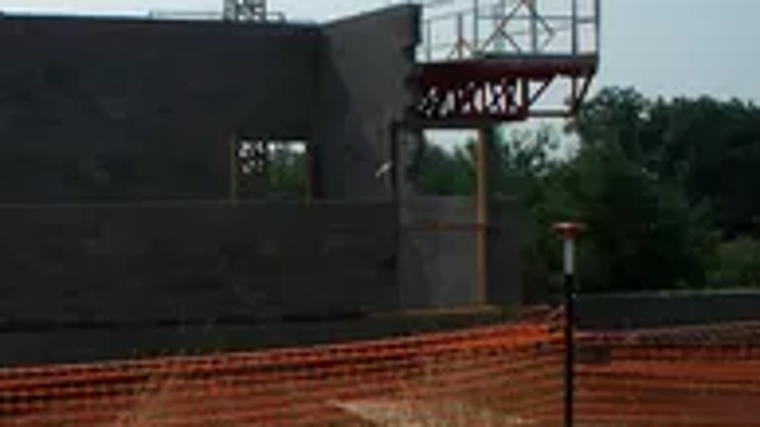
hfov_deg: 25.1
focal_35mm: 81
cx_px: 16
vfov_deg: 14.9
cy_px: 231
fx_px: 1632
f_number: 5
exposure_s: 1/800
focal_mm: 7.54
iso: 64
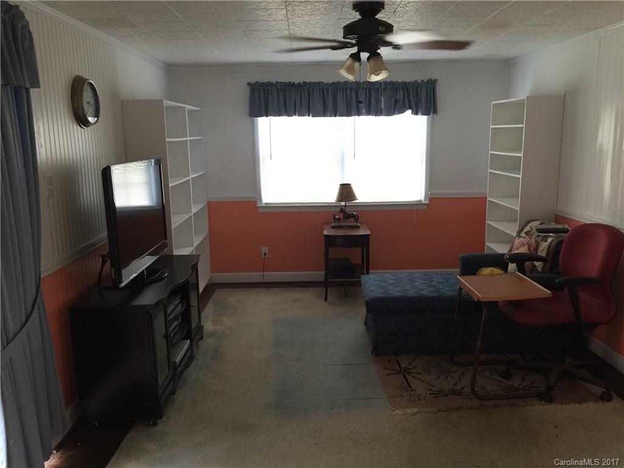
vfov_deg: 48.2
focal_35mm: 29
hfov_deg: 61.7
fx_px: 523
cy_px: 234
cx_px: 312
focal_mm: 4.15
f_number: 2.2
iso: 100
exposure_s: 1/30
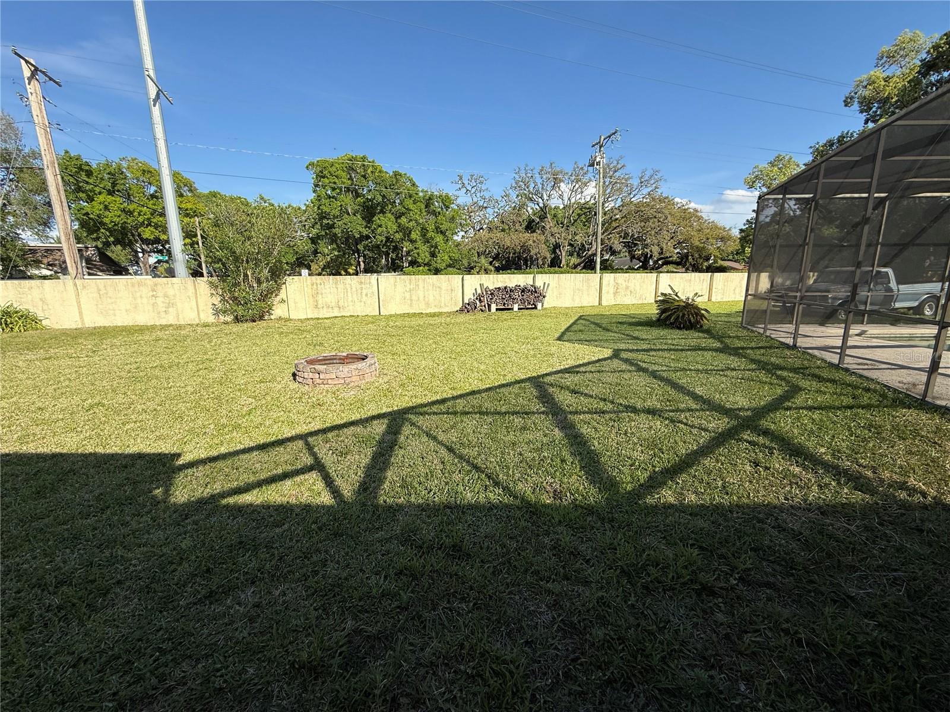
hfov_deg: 102.1
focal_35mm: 14
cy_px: 356
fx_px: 384
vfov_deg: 85.7
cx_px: 475
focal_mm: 2.22
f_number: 2.2
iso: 50
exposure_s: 1/1698
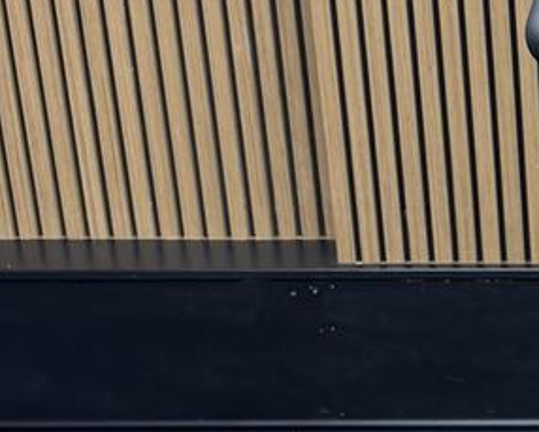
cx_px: 804
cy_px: 409
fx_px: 1963
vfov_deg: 12.4
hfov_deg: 14.6
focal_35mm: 123
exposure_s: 1/50
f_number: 1.78
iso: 125
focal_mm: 6.76
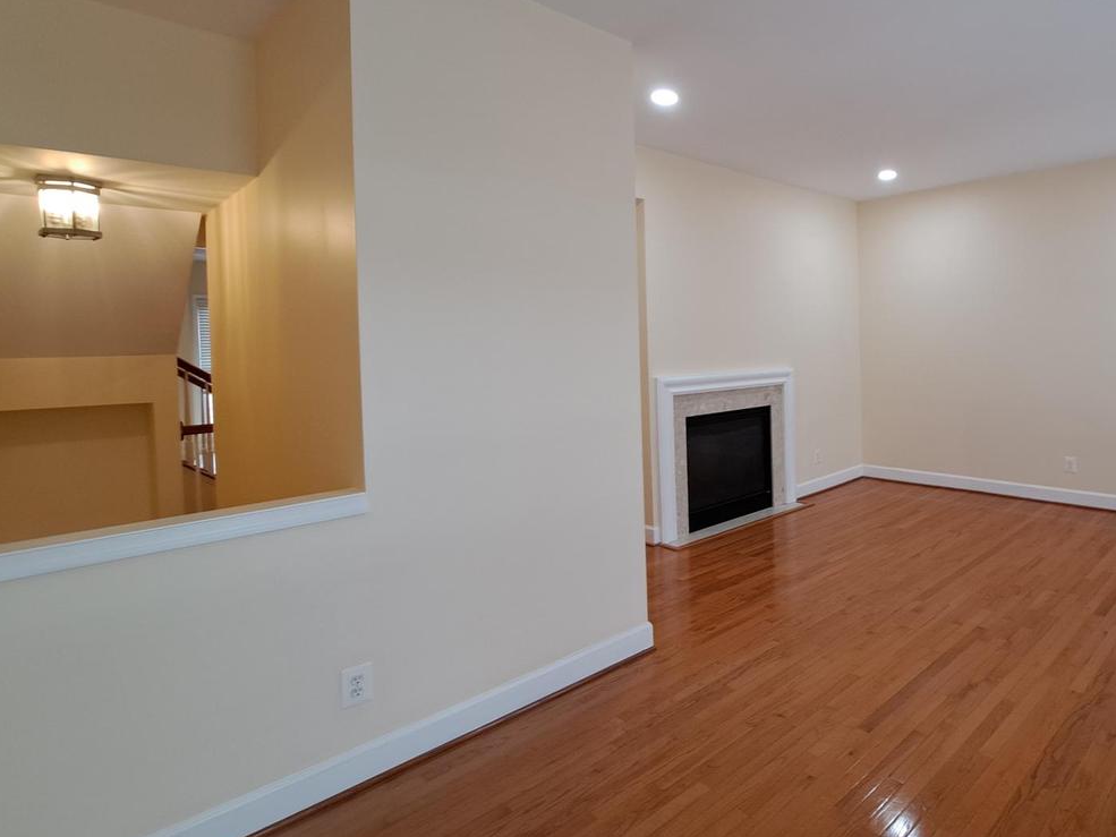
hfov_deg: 80.2
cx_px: 791
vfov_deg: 68.3
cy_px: 353
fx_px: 613
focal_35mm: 19
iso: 80
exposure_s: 1/40
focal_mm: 1.74
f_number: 2.2
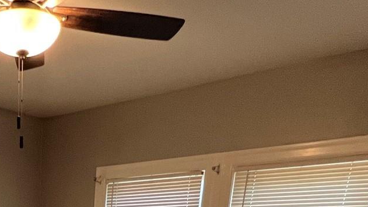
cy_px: 415
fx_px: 449
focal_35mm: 46
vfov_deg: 17.9
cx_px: 29
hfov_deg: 40.8
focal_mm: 1.57
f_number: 1.8
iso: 160
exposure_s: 1/60
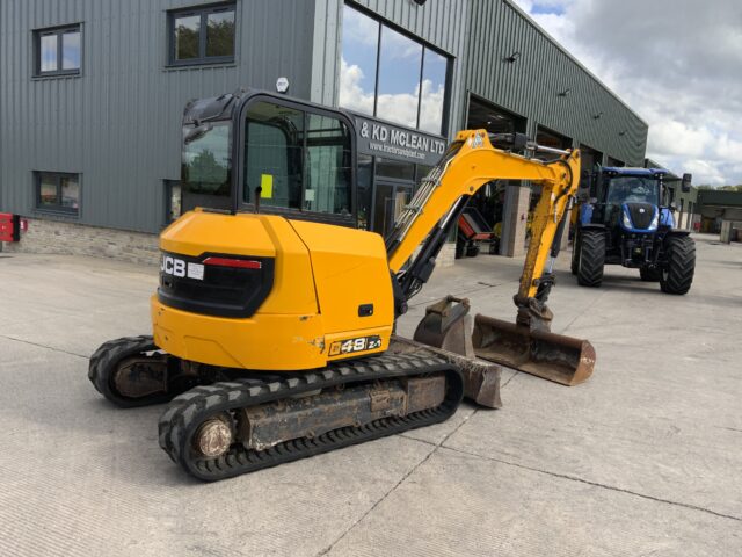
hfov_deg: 61.7
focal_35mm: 29
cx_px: 371
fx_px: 622
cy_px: 278
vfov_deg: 48.2
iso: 16
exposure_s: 1/1055
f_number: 1.8
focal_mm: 3
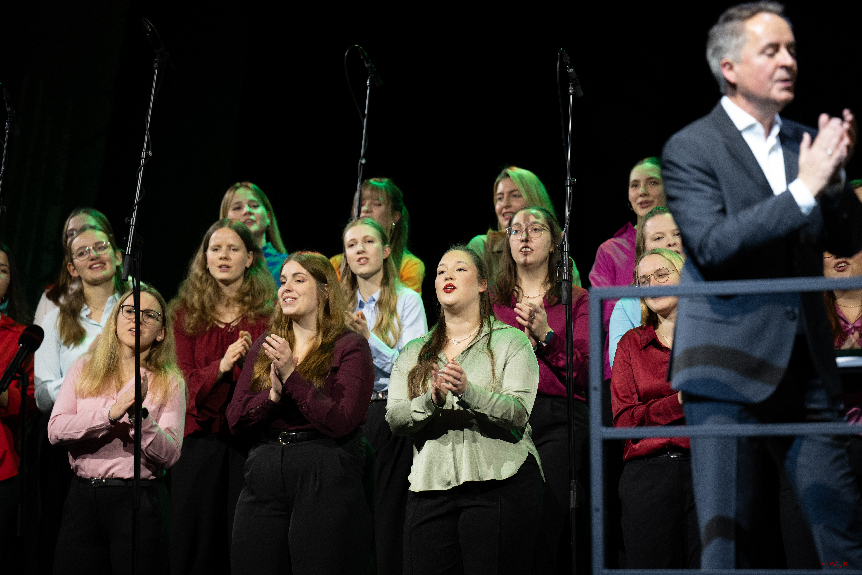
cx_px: 431
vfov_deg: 6.9
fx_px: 4789
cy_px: 288
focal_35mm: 200
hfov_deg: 10.3
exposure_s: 1/160
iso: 1000
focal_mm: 200
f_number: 3.5
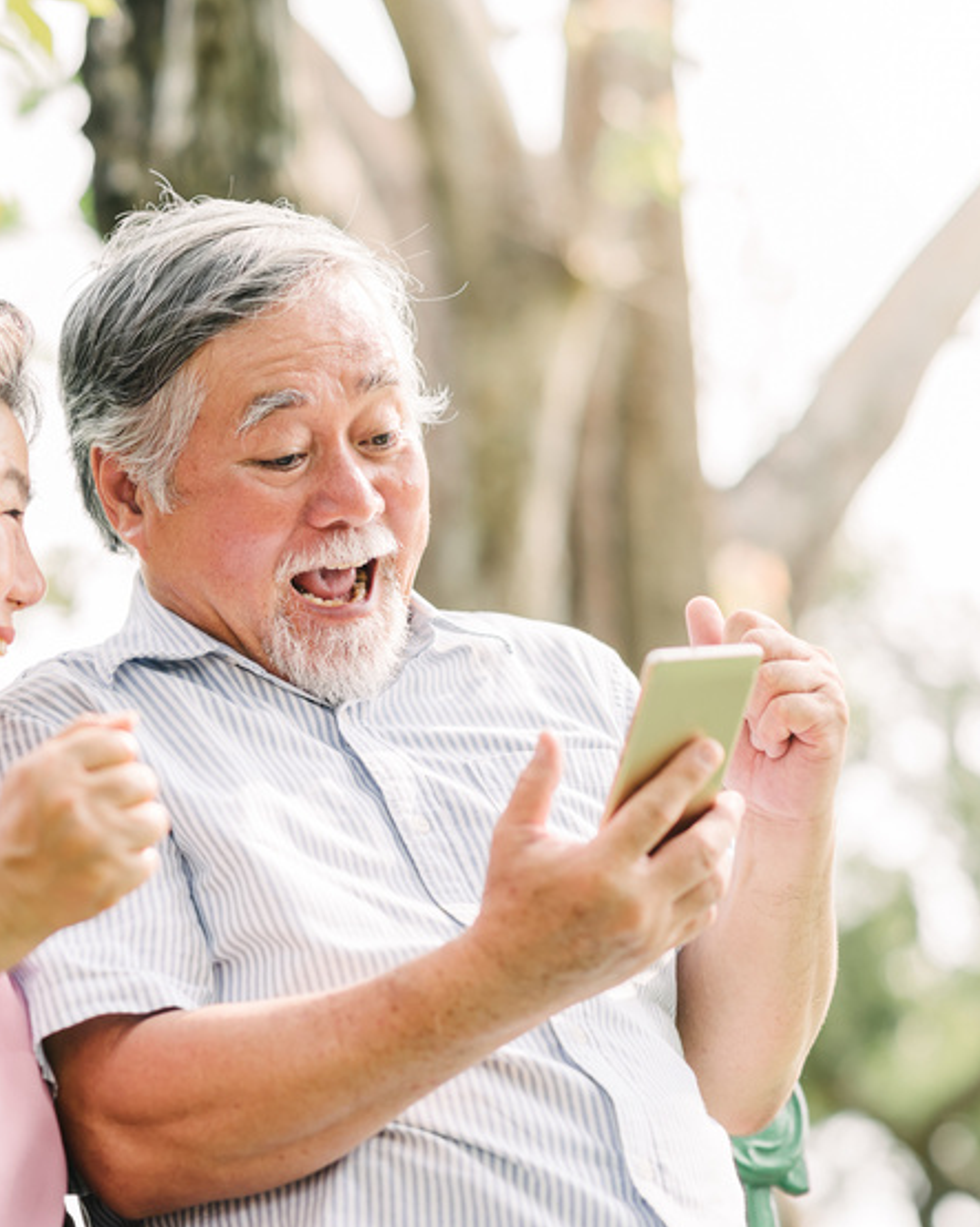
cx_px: 305
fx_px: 4388
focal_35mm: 121
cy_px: 618
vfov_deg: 15.9
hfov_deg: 12.7
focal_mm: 85
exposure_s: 1/640
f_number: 2.8
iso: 200
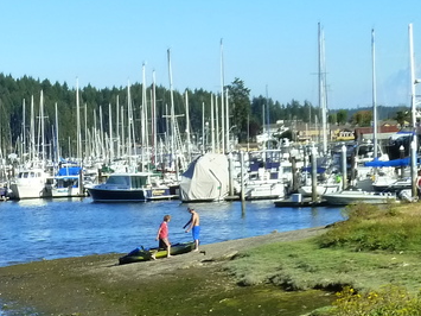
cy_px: 337
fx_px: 1447
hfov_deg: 15.8
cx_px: -121
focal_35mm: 119
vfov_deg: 12.3
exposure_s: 1/500
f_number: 3.7
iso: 200
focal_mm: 5.9
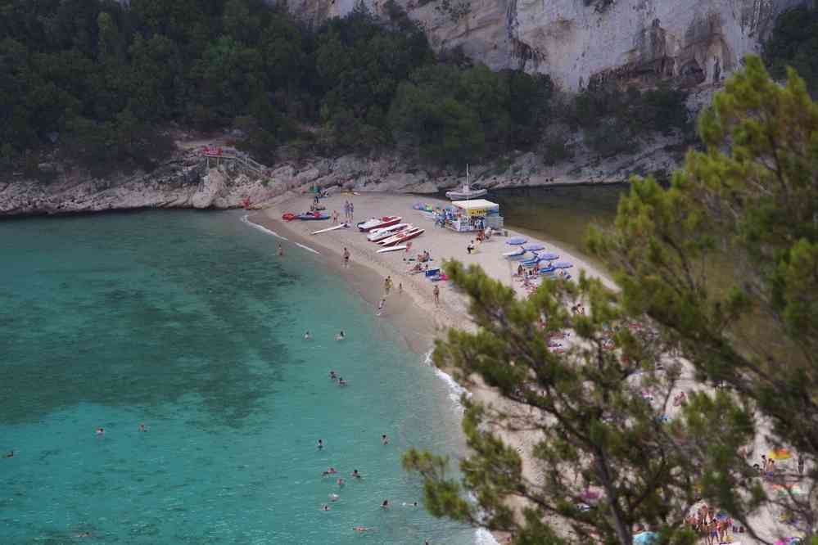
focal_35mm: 162
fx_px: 3681
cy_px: 272
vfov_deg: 8.5
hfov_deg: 12.7
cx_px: 409
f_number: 7.1
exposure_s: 1/160
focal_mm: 107.5
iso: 400
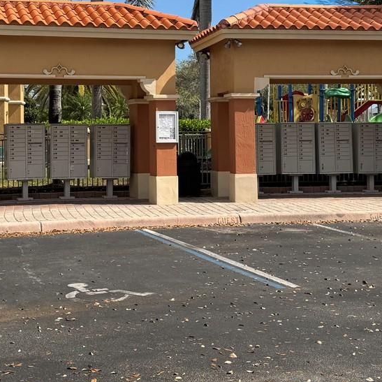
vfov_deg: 27.5
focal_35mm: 62
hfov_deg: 27.6
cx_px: 141
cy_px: 115
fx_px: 774
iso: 80
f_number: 1.78
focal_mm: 6.76
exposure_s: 1/3096
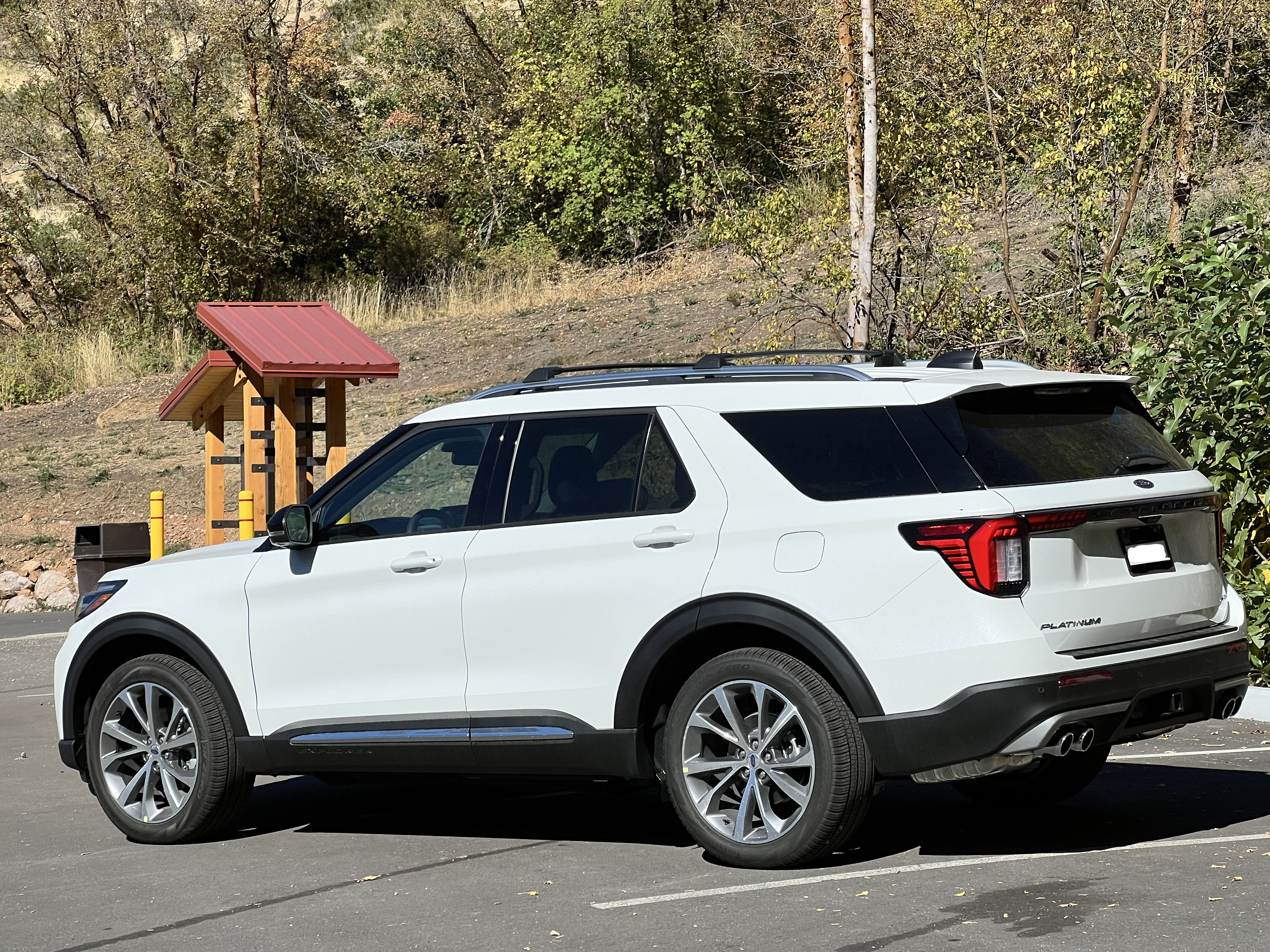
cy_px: 446
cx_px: 663
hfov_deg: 23.8
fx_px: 3009
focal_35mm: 82
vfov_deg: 18.0
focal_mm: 9
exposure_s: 1/1783
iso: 32
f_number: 2.8
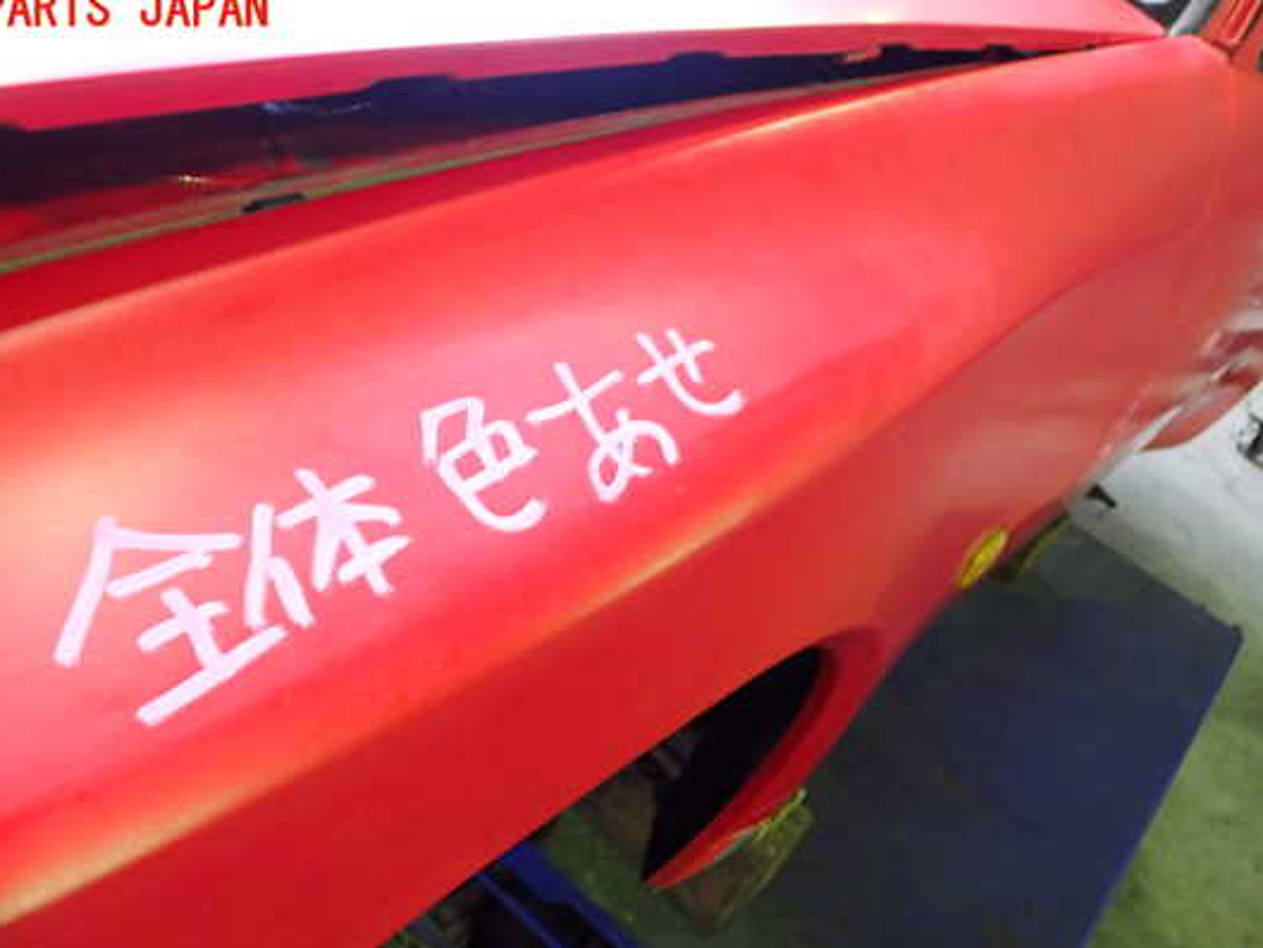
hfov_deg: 53.8
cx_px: 552
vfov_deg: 41.8
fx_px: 1241
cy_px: 518
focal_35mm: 34
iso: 320
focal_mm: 5.4
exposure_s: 1/30
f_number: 2.3
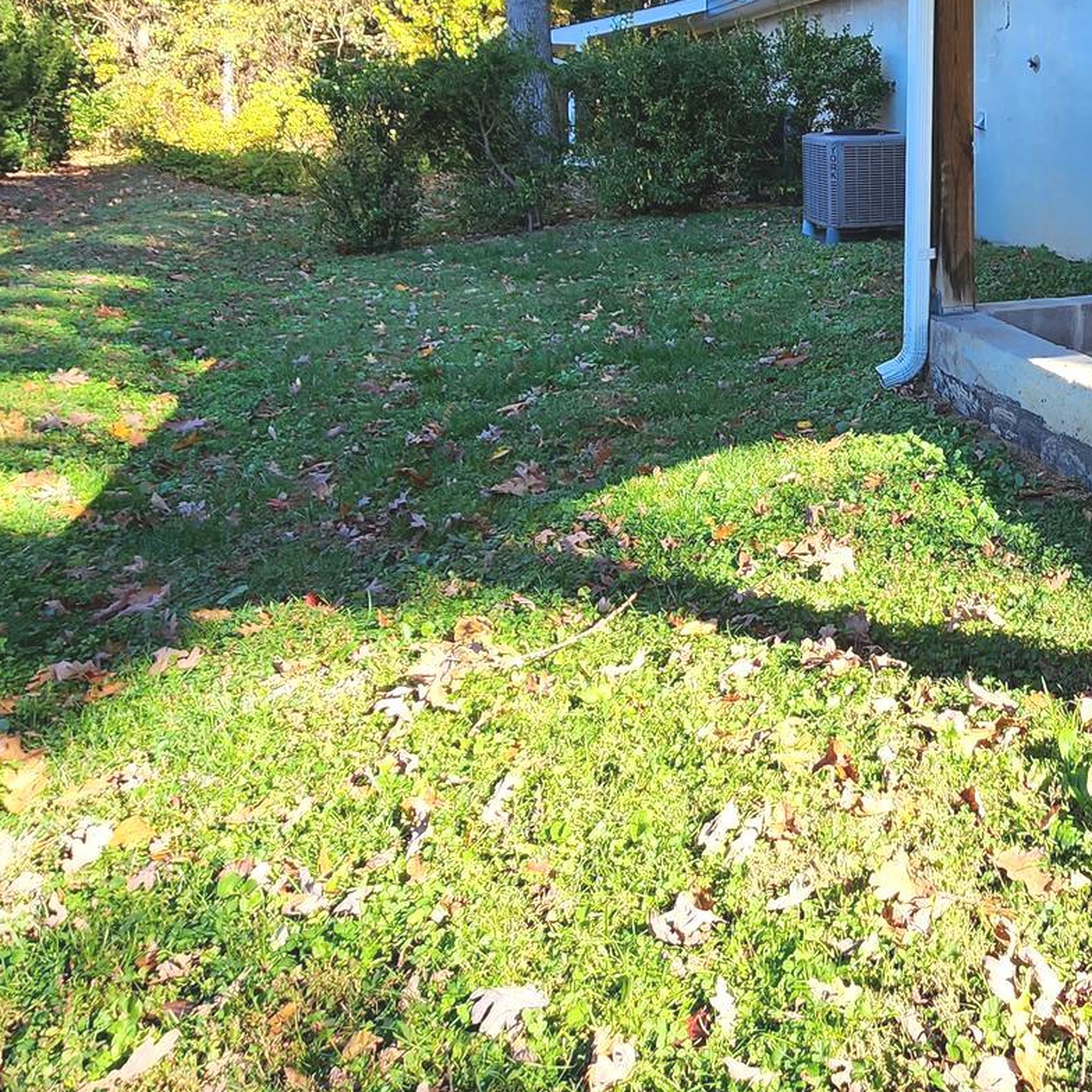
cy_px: 187
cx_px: 989
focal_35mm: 30
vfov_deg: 50.1
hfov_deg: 48.2
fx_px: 1071
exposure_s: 1/296
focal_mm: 2.2
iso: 50
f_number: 2.2
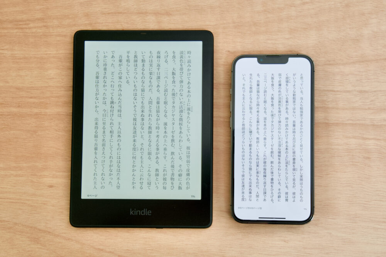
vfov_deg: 25.0
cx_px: 193
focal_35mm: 54
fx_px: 579
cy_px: 128
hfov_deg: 36.9
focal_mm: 36
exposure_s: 1/100
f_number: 5.6
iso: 800
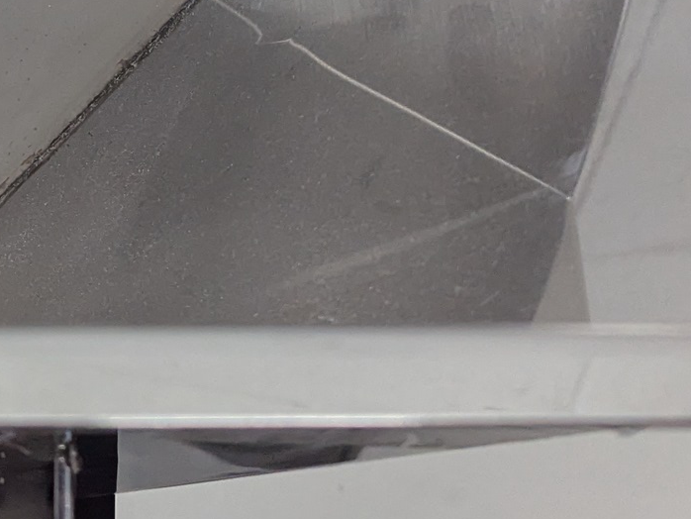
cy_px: -30
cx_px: 248
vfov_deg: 16.4
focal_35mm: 88
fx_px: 1757
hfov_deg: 22.2
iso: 878
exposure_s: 1/913
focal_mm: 6.81
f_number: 1.85
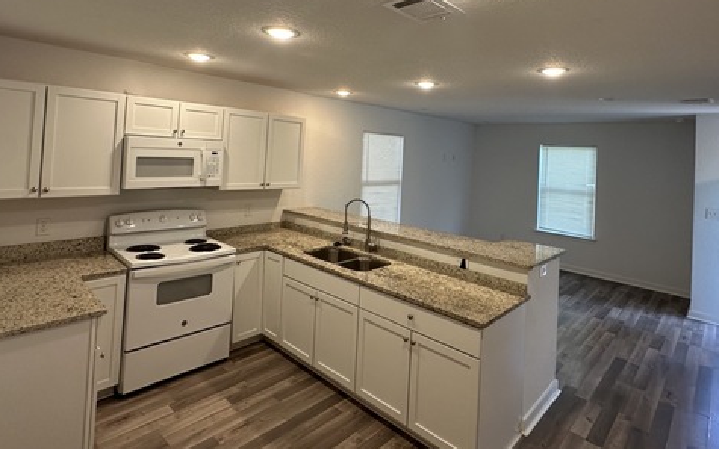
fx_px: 392
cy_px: 147
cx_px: 380
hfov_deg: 85.0
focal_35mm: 20
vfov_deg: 58.2
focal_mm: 2.22
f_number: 2.2
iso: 160
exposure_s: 1/120
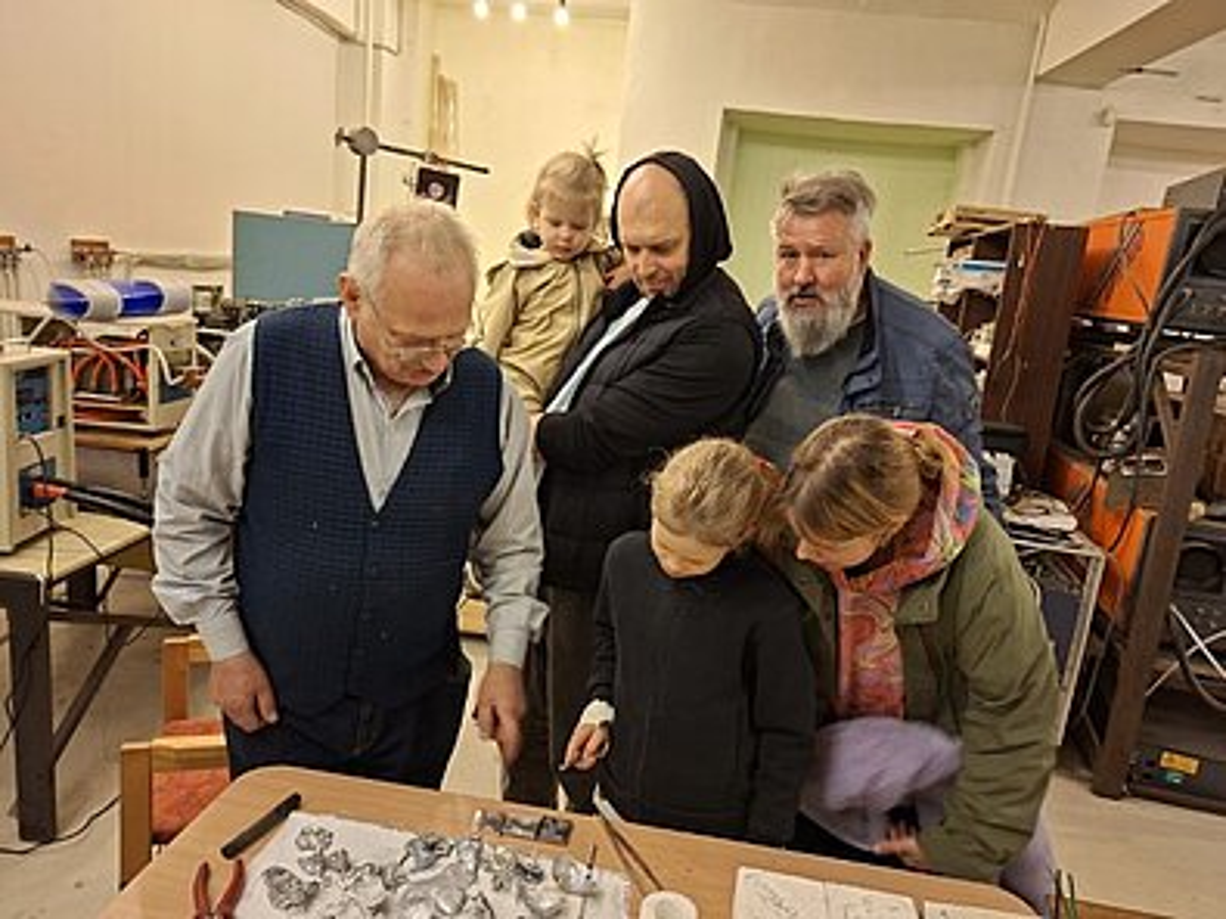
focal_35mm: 23
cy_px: 460
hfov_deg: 73.9
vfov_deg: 58.9
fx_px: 814
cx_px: 613
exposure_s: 1/33
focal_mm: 5.54
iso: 320
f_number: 1.8
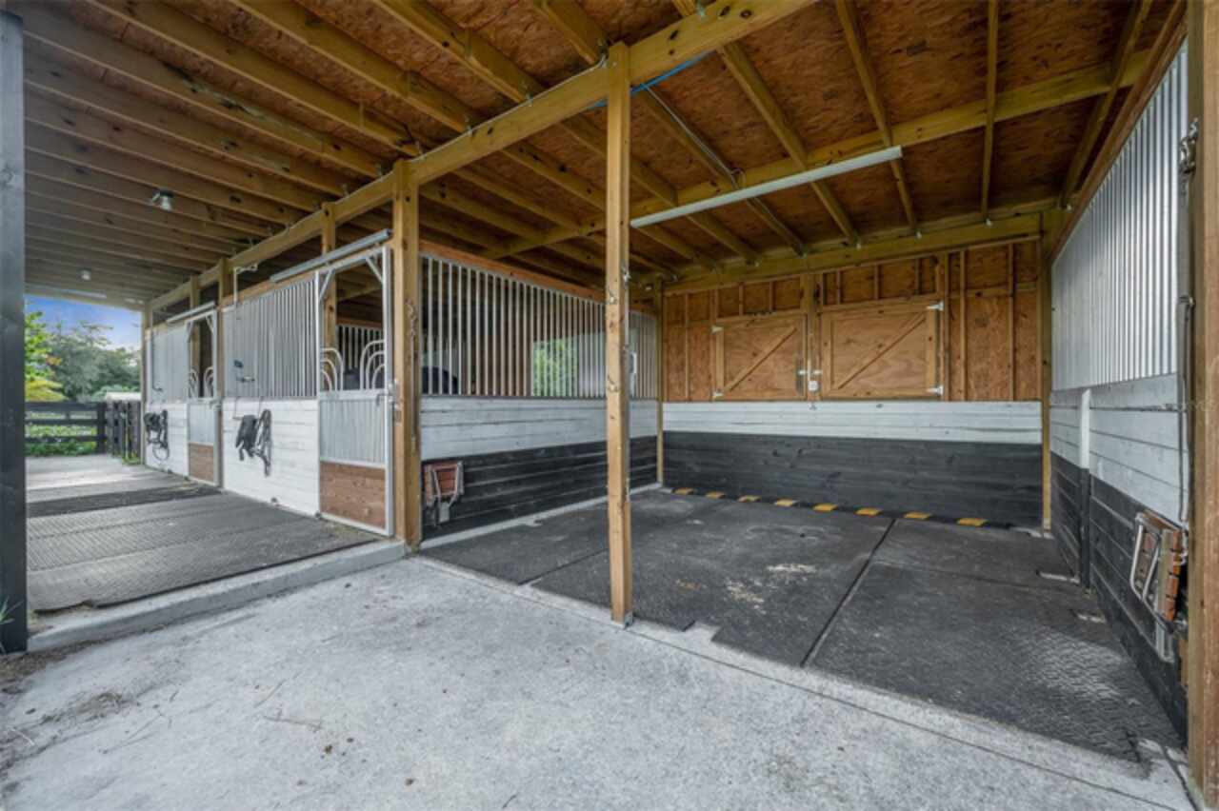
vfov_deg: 81.1
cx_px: 610
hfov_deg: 104.3
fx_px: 474
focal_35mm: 14
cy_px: 406
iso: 800
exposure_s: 1/5
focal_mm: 14
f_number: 5
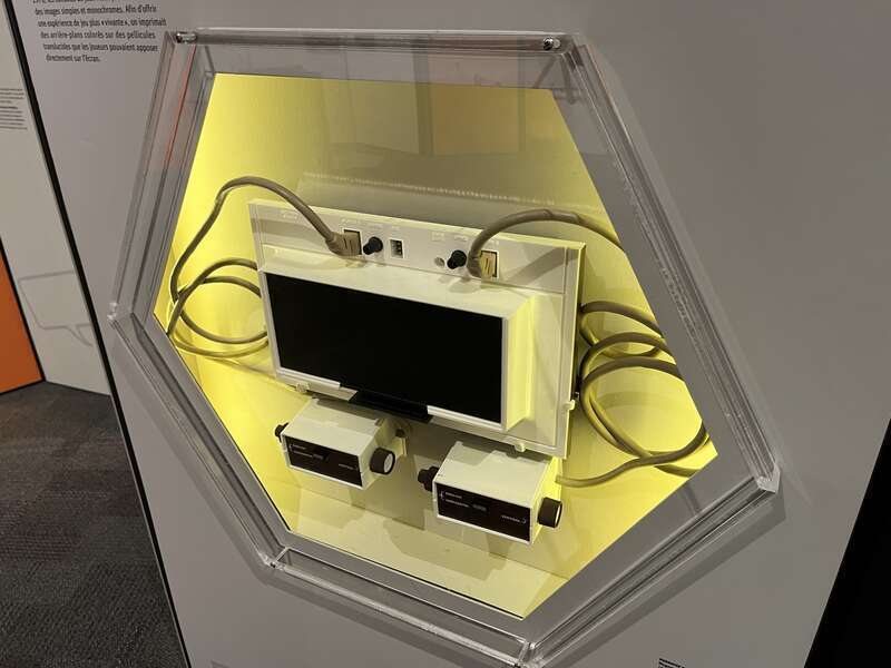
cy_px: 334
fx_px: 669
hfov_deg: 67.3
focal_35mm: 26
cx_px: 446
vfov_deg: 53.1
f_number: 1.6
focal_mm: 5.1
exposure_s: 1/53
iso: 125
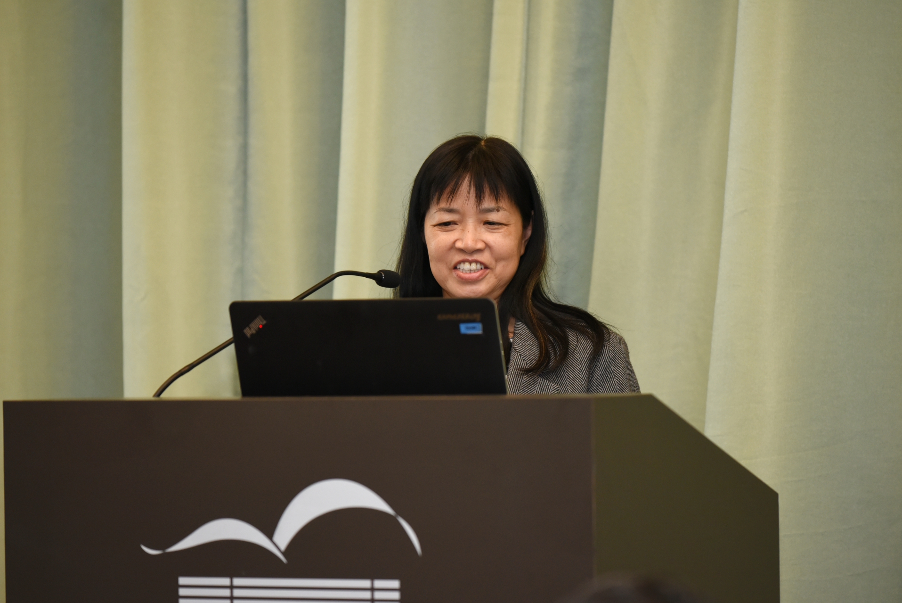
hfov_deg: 13.2
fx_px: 3885
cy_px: 302
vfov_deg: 8.9
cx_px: 451
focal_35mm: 155
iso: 1600
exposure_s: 1/160
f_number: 4
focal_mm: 155
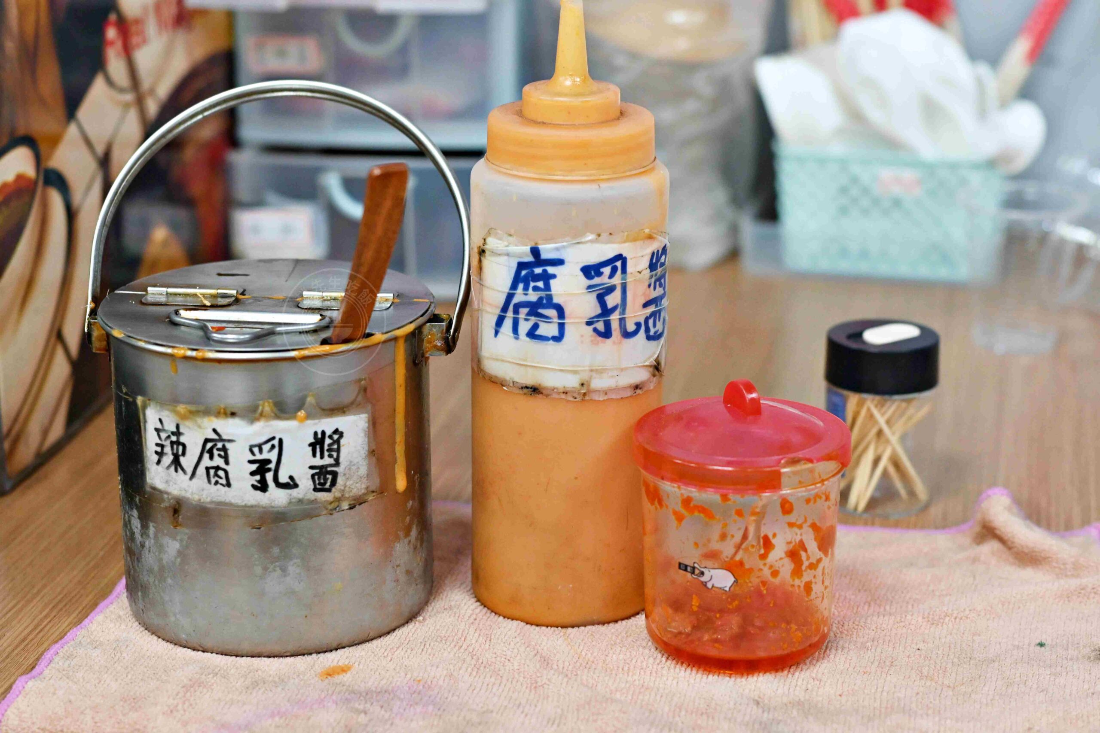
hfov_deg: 27.0
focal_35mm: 75
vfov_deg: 18.2
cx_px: 550
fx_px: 2292
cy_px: 366
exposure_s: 1/200
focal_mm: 50
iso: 1000
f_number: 3.2
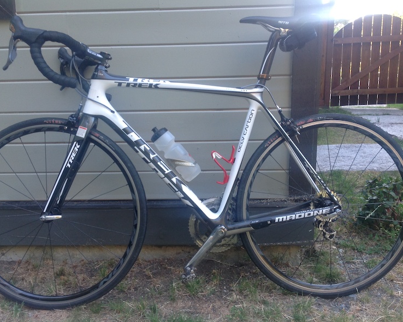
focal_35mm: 37
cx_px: 188
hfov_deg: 49.1
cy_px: 159
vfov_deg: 40.1
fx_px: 441
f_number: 2.4
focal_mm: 4.28
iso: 50
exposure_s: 1/40
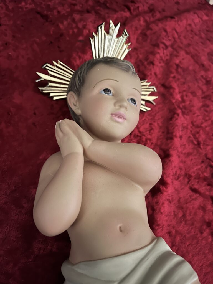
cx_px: 106
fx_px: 213
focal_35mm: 26
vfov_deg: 67.3
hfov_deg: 53.1
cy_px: 142
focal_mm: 5.1
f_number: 1.6
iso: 1250
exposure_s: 1/15
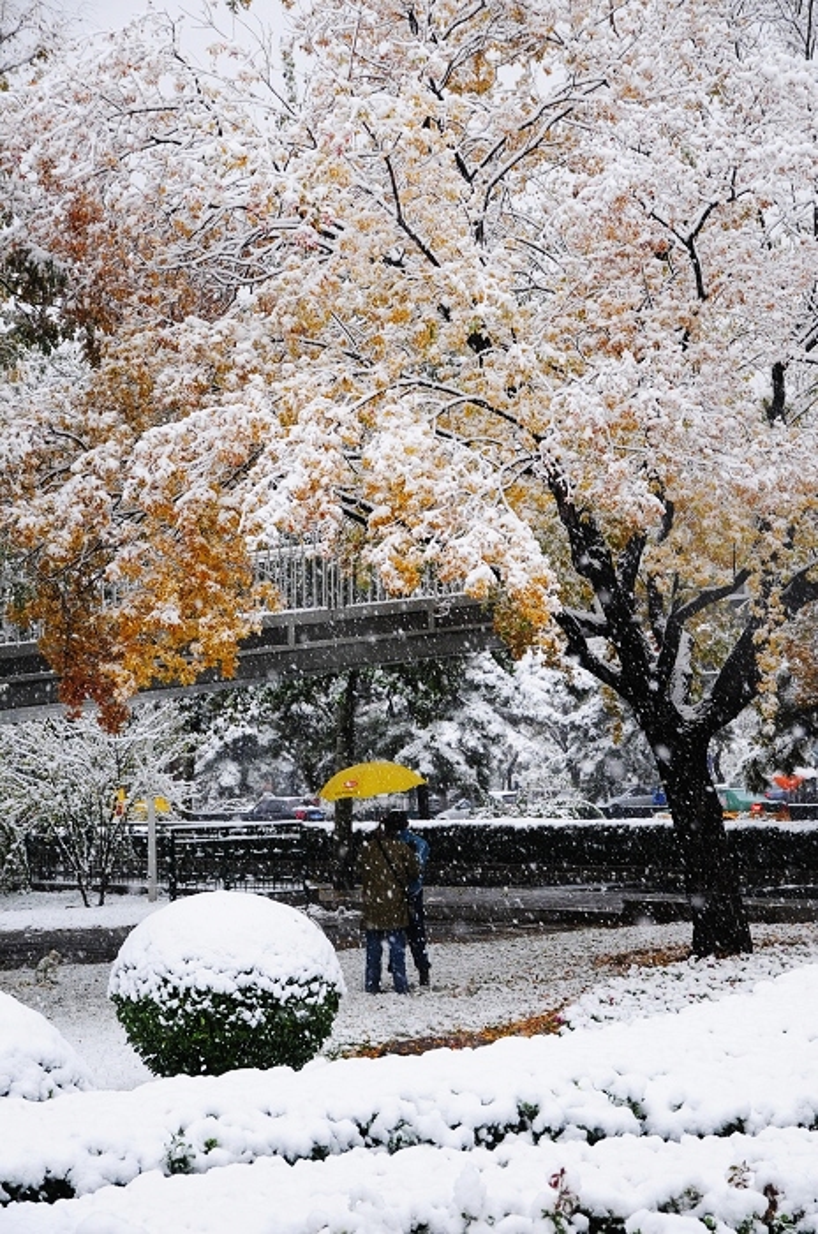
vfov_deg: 31.9
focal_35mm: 63
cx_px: 409
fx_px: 2156
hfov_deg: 21.5
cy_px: 617
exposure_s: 1/200
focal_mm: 42
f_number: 4.8
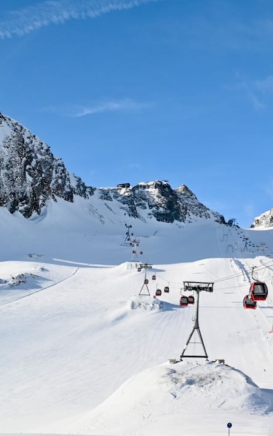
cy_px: 214
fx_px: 640
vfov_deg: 37.7
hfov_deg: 23.0
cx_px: 278
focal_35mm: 54
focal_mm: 23
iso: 200
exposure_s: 1/250
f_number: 4.2
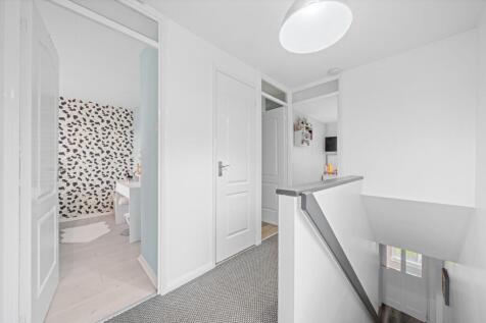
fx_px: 162
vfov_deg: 90.0
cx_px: 243
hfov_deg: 112.6
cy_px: 162
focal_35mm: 12
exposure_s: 1/1.25
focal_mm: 12
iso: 800
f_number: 13
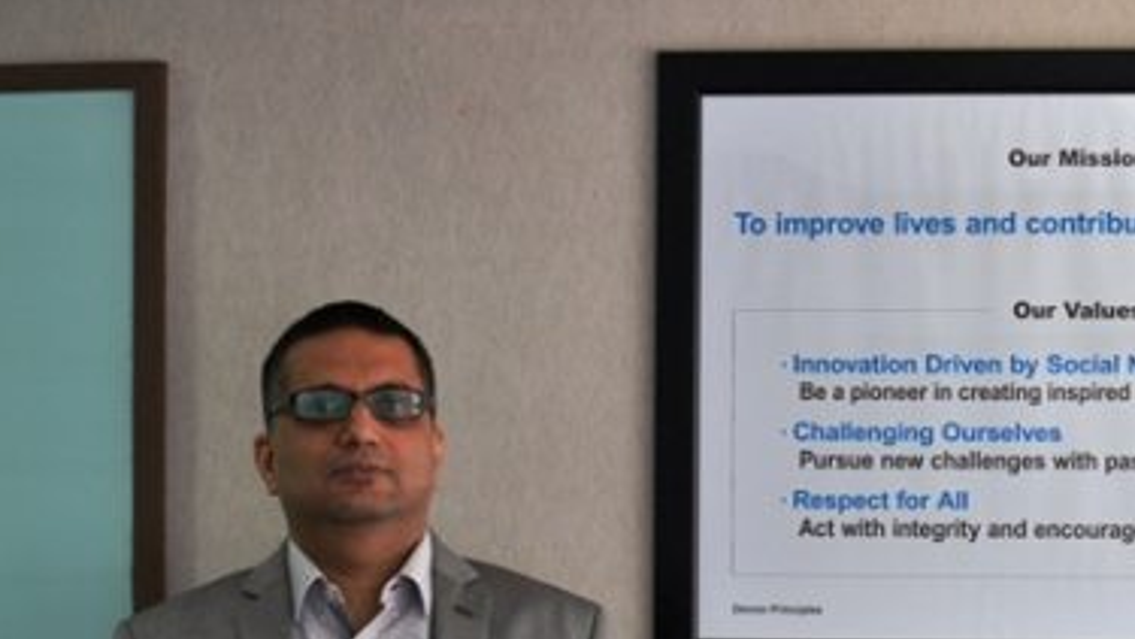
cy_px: 562
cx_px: 878
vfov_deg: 8.5
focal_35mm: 143
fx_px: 4300
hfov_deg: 15.0
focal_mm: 55
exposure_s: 1/50
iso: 400
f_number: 4
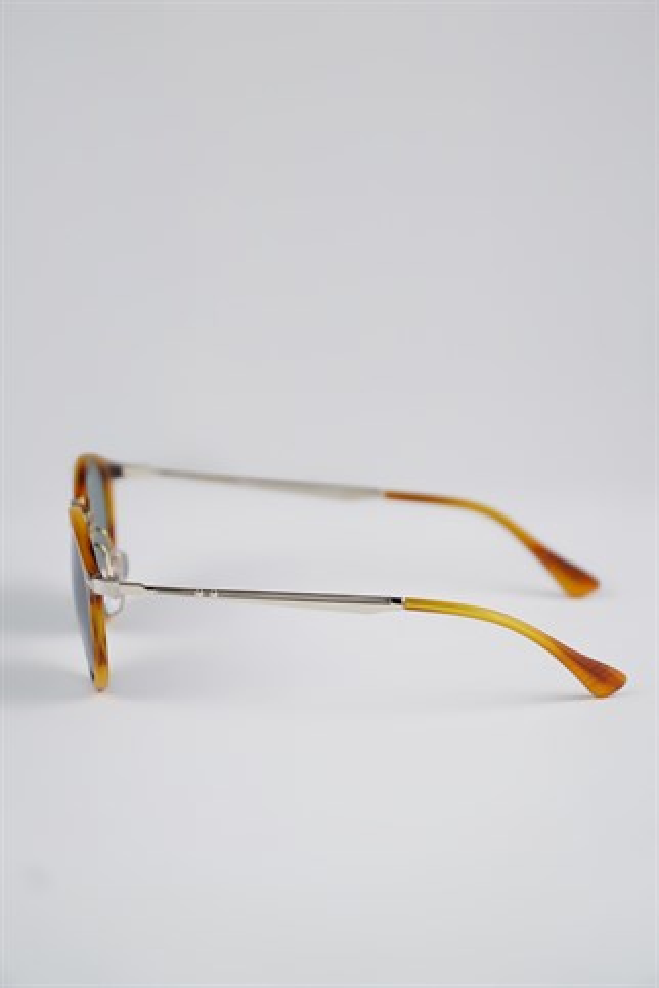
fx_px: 4077
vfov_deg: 13.8
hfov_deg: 9.2
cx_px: 330
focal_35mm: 148
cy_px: 494
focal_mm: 99
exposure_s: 1/125
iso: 100
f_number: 4.5
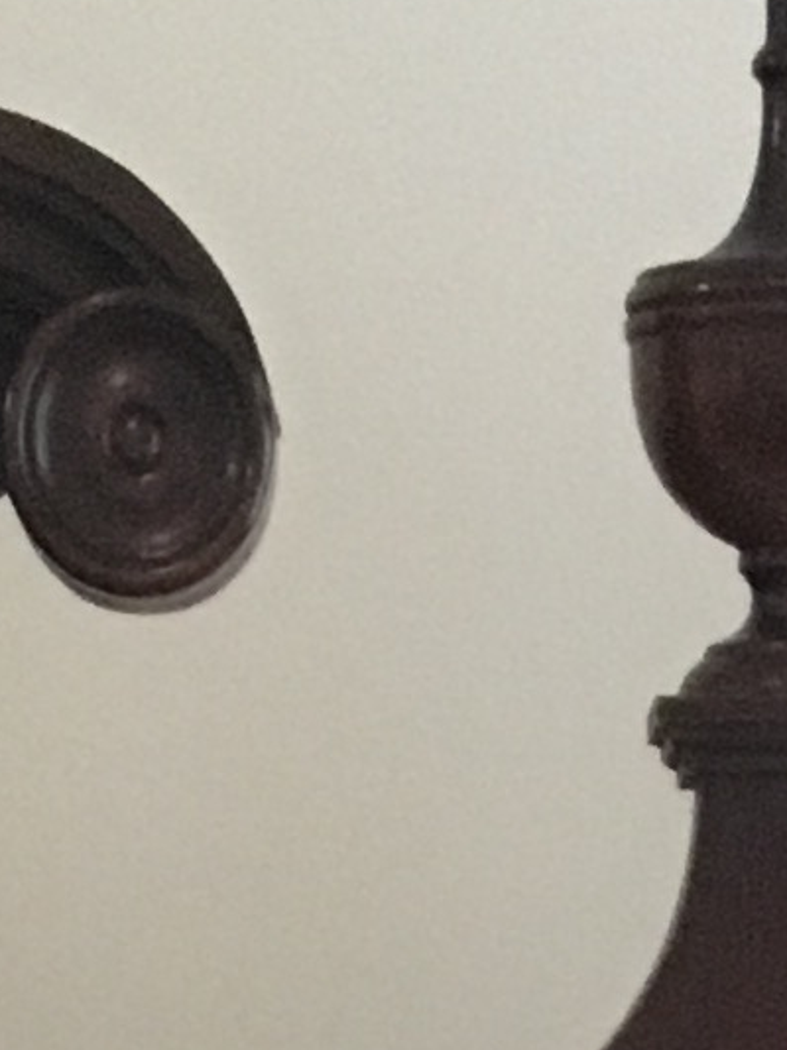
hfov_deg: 6.8
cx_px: 537
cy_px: 3903
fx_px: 6644
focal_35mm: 219
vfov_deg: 7.2
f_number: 2.2
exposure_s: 1/24
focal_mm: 4.15
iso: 200
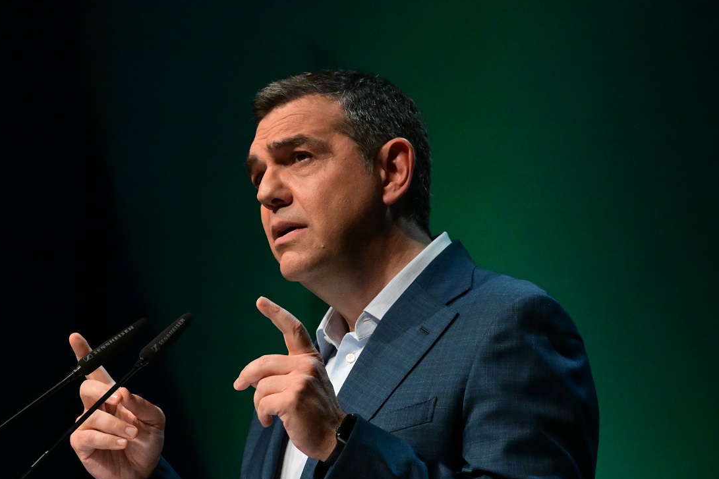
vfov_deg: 4.2
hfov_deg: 6.2
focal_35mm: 330
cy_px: 261
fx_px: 6589
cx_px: 365
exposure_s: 1/640
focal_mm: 200
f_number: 5
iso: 10000
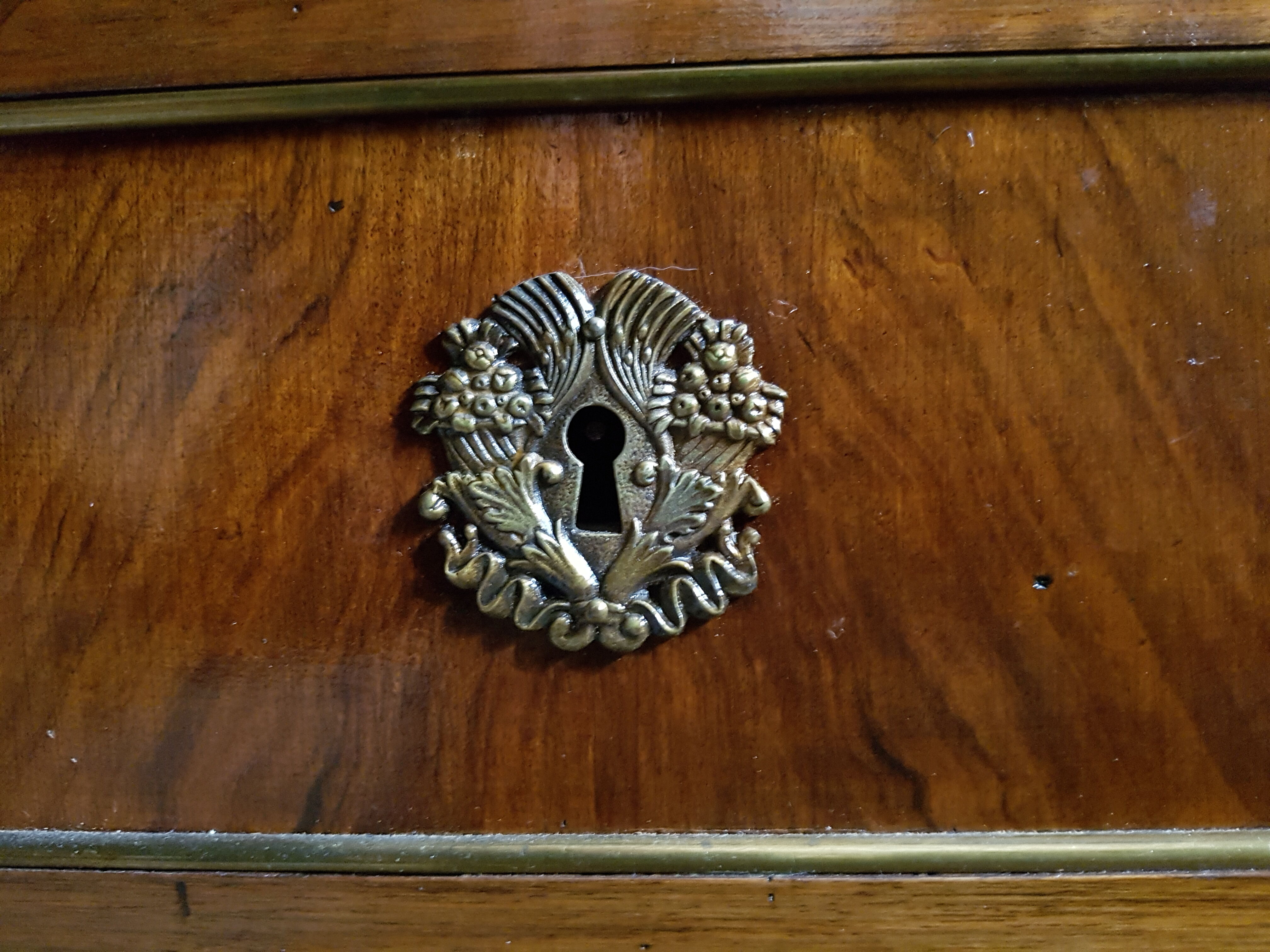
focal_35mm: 26
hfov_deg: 67.3
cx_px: 635
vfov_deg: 53.1
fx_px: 954
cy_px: 476
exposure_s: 1/10
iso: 500
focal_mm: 4.2
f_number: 1.7
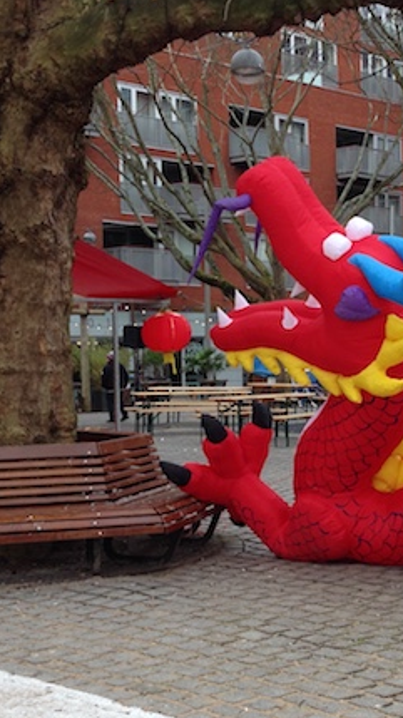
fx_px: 1274
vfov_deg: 31.4
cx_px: 411
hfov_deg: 17.5
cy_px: 375
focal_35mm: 67
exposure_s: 1/146
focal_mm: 4.12
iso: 50
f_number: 2.4
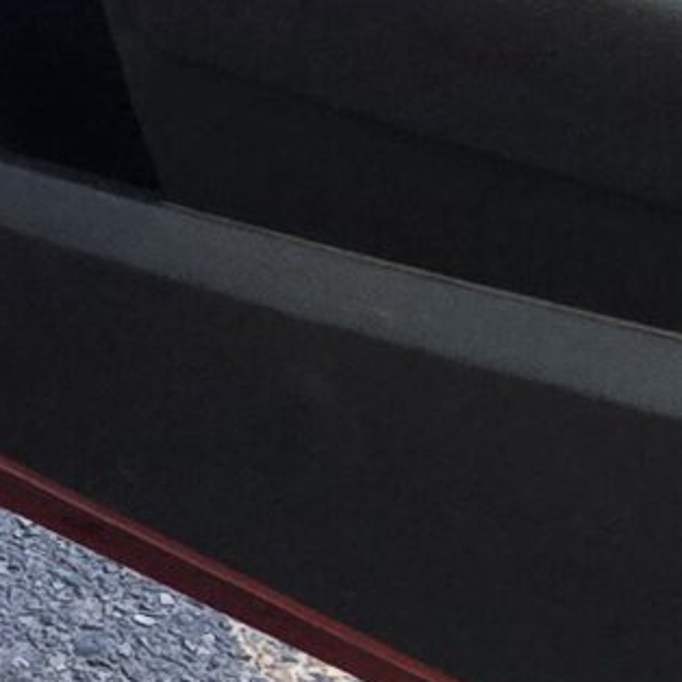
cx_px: -1069
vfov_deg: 10.4
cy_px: -89
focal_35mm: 166
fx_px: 3700
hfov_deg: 9.2
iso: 1250
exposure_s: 1/60
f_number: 1.8
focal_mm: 5.4
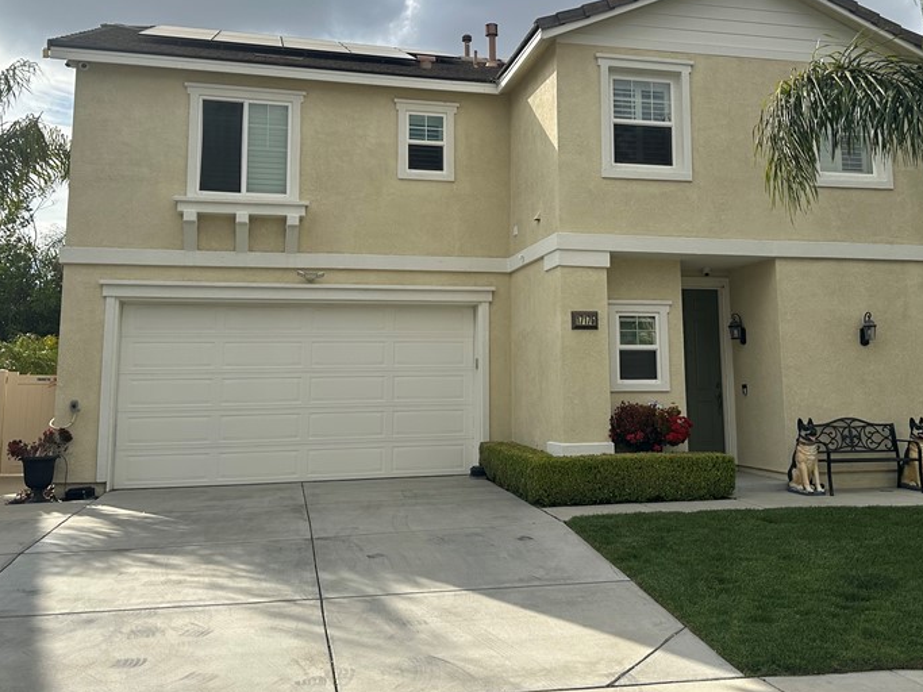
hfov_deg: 51.2
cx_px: 528
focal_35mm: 36
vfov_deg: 39.3
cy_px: 245
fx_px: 960
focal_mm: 6.86
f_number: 1.78
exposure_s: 1/5525
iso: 80
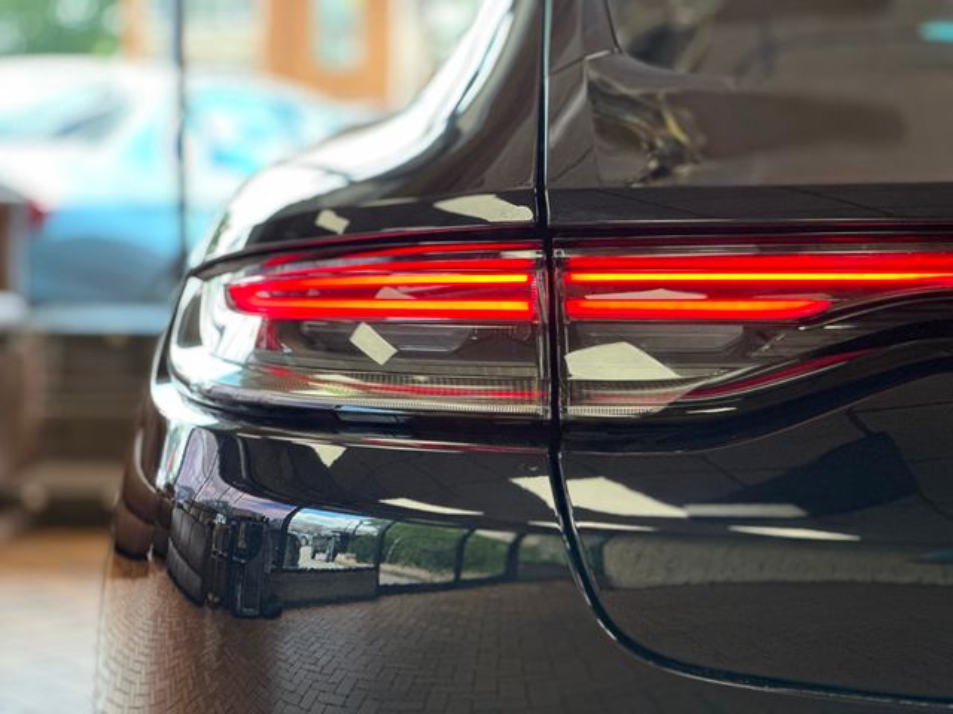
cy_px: 357
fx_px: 2120
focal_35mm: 77
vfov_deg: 19.1
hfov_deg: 25.3
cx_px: 476
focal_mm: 9
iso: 160
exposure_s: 1/120
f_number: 2.8
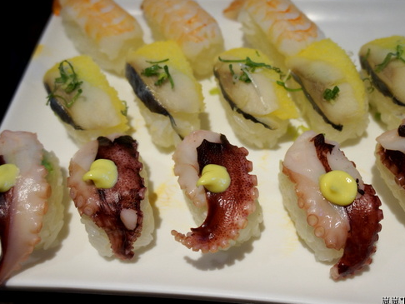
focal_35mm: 44
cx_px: 248
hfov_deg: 43.0
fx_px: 511
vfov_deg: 33.1
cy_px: 140
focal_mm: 23
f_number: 4.5
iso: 500
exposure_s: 1/60
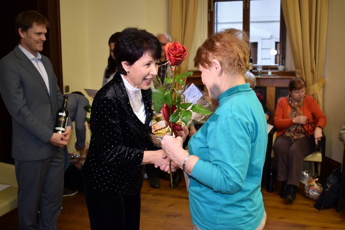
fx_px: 359
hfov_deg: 51.3
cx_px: 172
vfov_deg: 35.5
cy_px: 115
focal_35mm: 38
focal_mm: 25
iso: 560
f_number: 4.5
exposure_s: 1/60
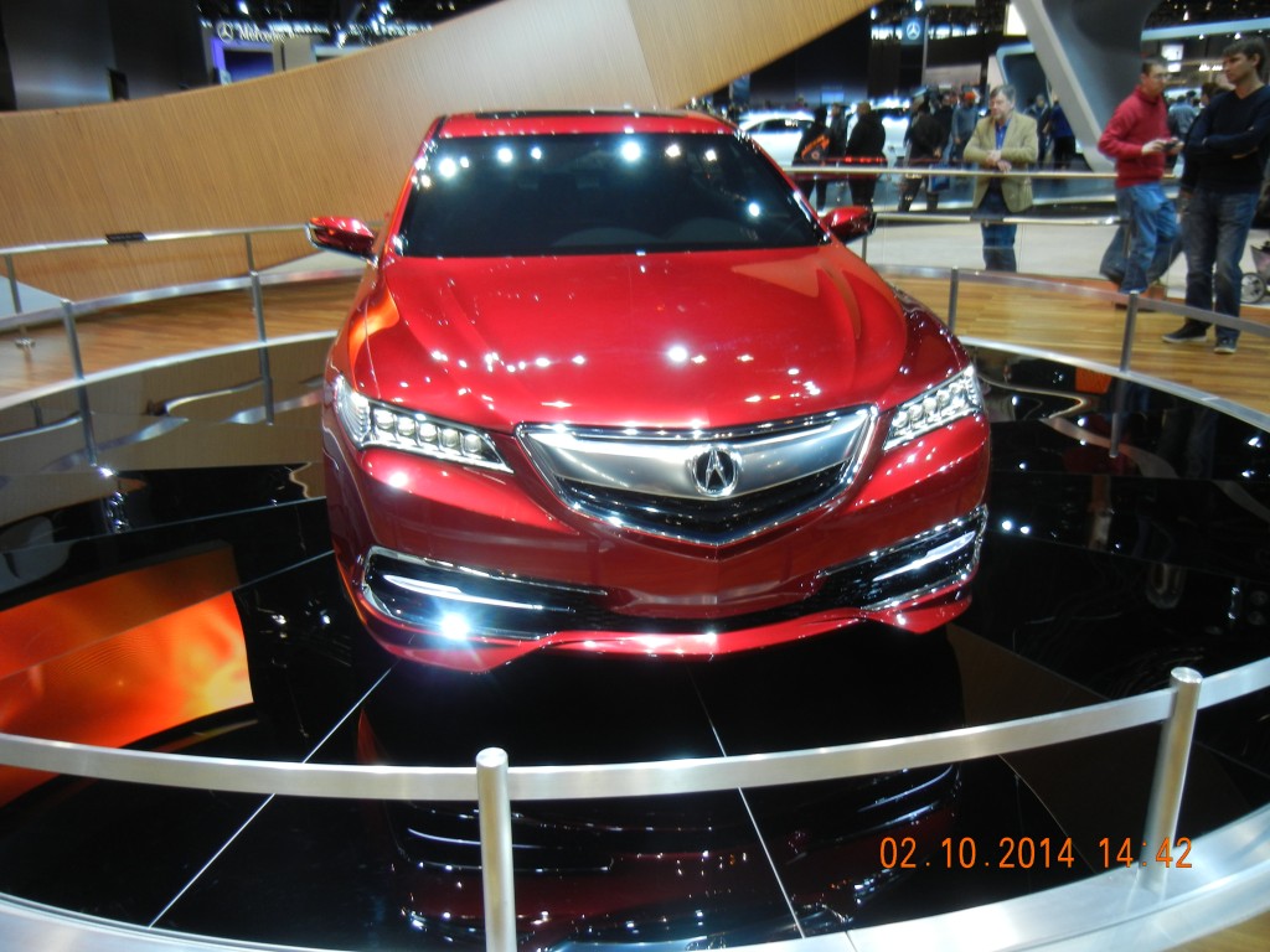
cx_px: 635
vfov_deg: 46.8
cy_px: 476
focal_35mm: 30
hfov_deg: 60.0
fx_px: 1101
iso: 184
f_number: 3.5
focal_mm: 5.4
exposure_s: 1/45.7
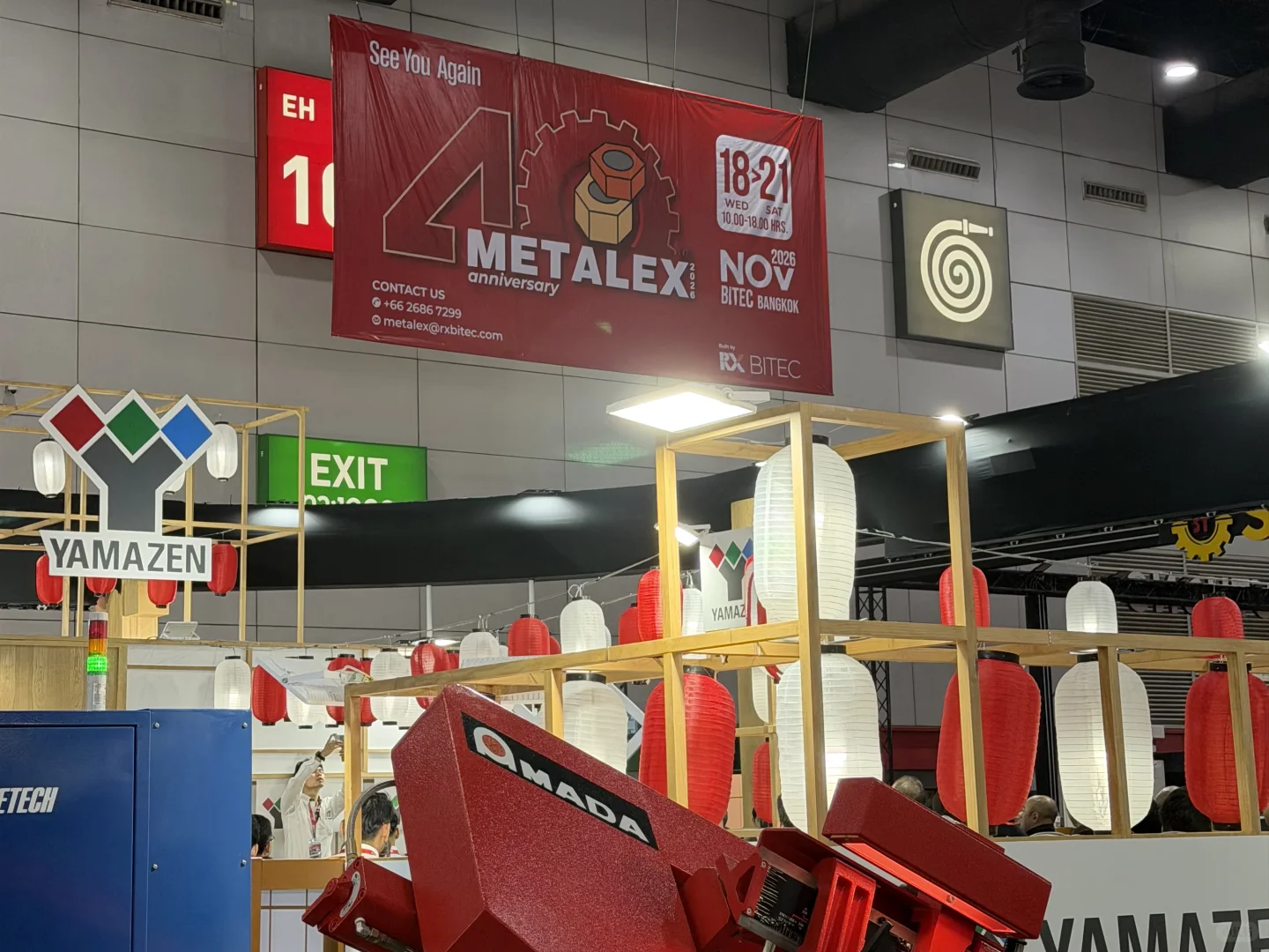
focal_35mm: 48
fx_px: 1760
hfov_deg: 39.7
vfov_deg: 30.3
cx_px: 634
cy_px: 476
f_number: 1.78
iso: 100
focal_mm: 6.76
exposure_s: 1/100
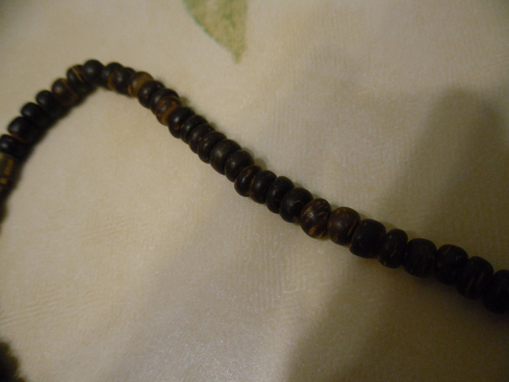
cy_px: 191
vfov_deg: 32.2
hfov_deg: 42.1
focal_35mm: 45
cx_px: 254
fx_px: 662
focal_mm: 6.3
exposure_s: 1/18
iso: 400
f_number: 3.5
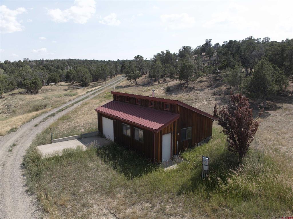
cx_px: 146
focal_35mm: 24
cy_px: 110
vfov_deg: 56.7
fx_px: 203
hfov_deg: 71.6
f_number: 2.8
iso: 200
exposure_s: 1/80
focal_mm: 12.29
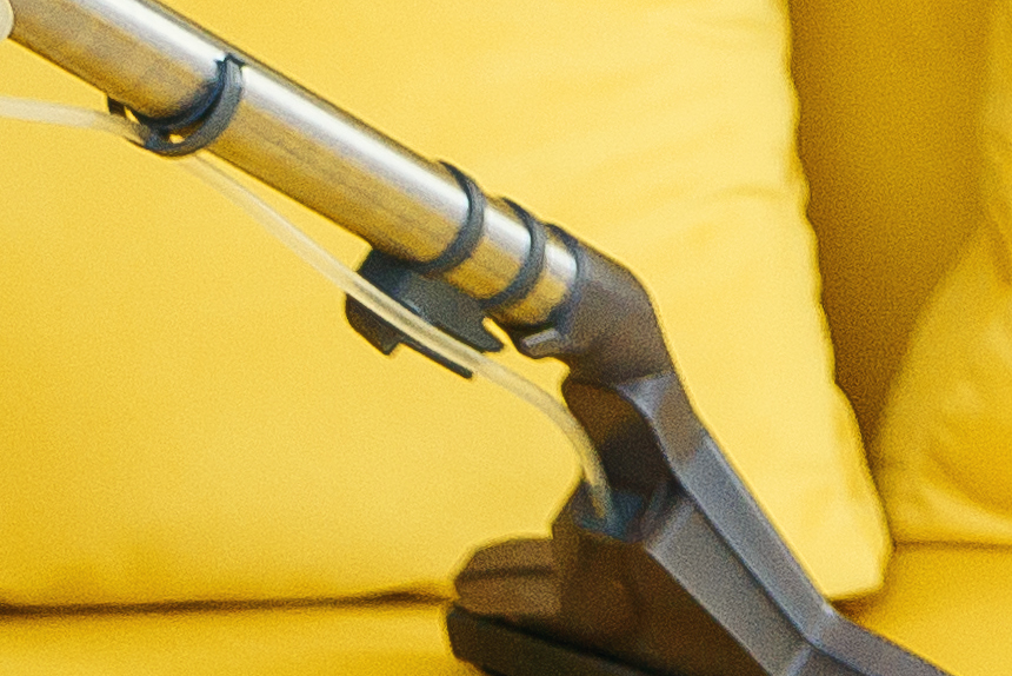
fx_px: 8604
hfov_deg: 6.7
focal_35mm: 306
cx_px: 862
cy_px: -1467
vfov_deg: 4.3
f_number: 2.8
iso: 640
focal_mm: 45
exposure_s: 1/400
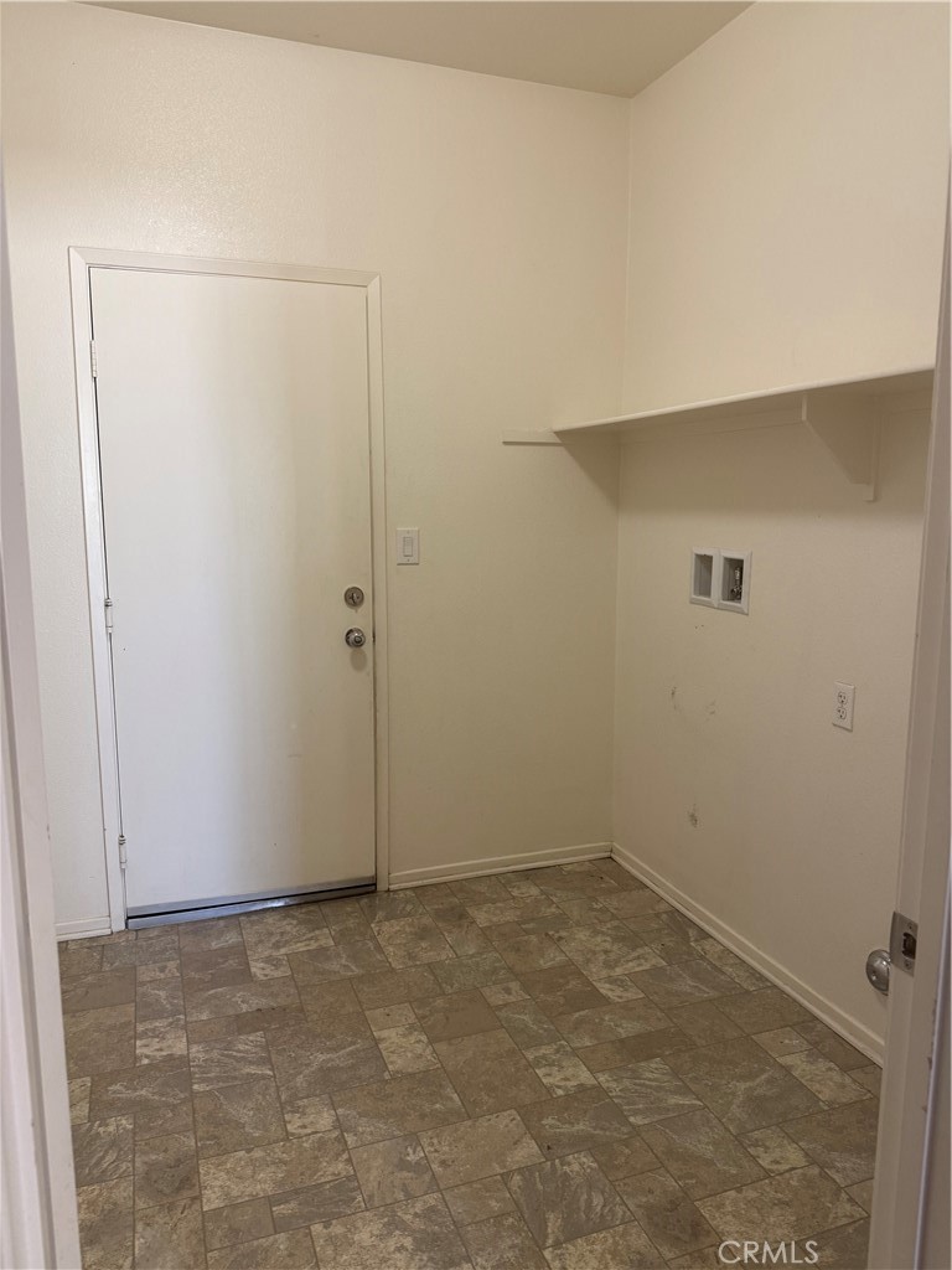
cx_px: 476
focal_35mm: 24
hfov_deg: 56.8
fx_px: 880
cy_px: 635
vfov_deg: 71.6
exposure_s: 1/60
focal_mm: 6.76
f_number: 1.78
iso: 160
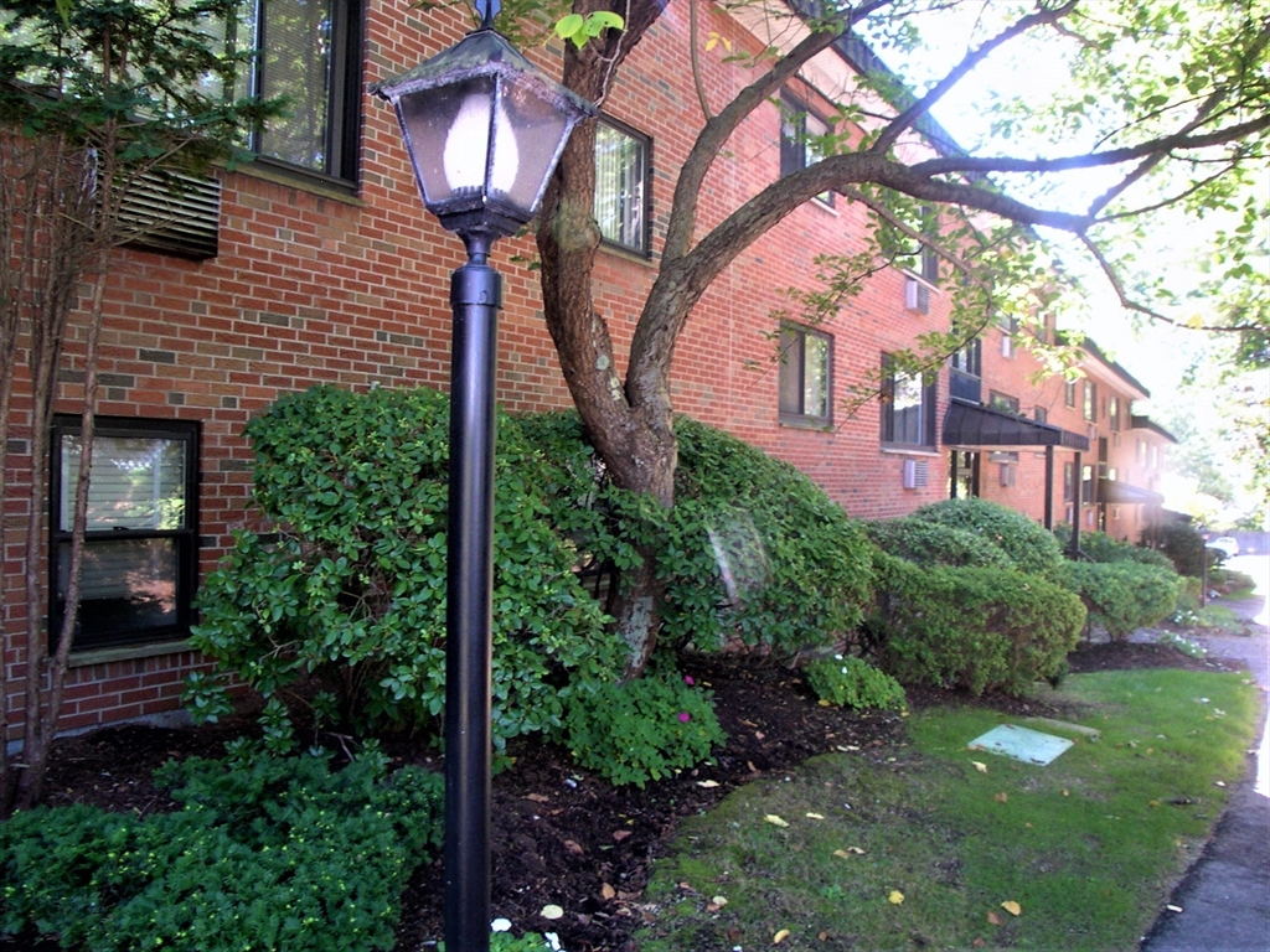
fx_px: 1394
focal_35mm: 38
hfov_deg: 49.0
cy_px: 476
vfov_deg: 37.7
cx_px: 635
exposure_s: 1/30
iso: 100
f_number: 2.8
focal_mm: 8
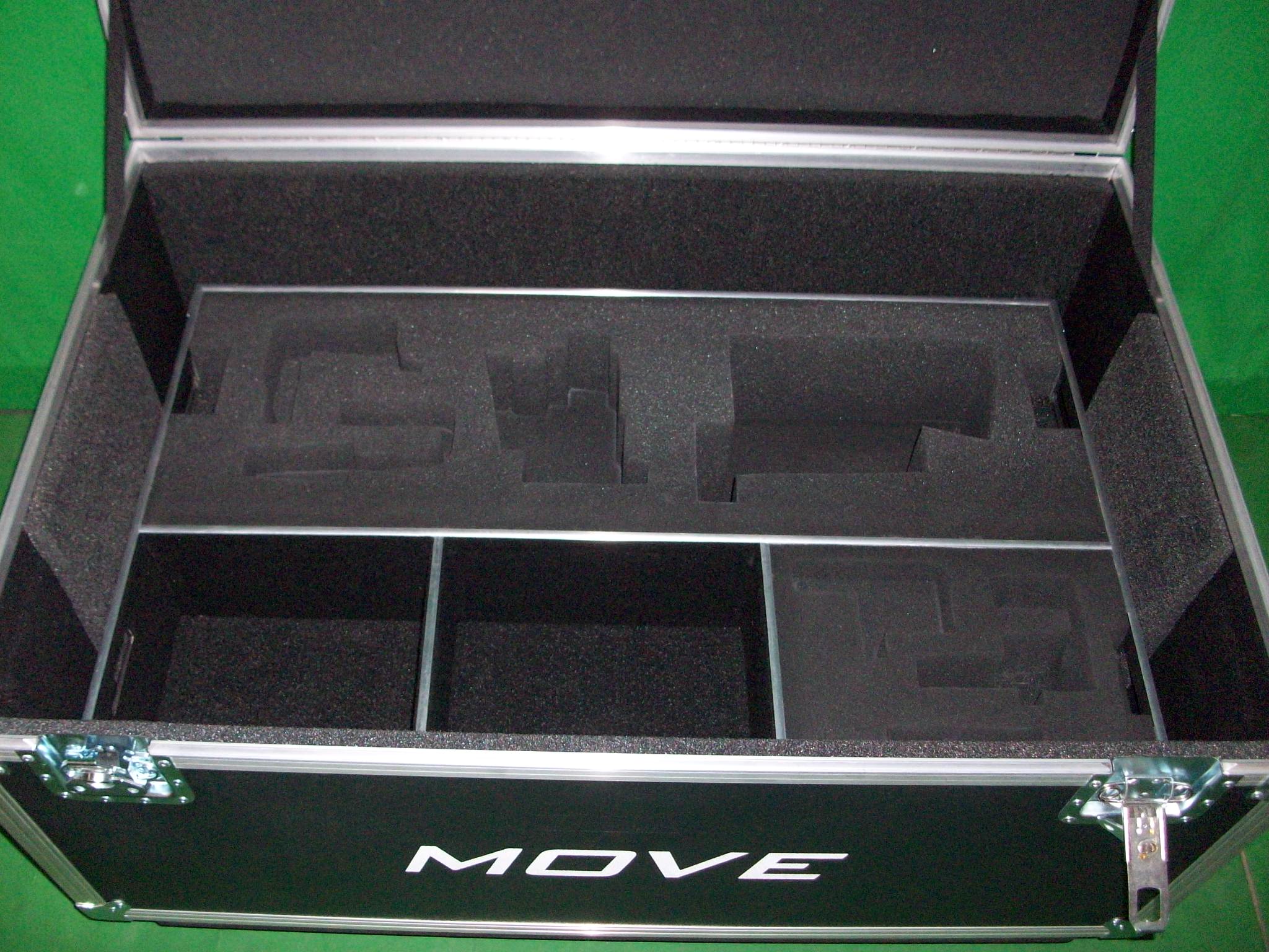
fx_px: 1246
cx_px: 634
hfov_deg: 54.0
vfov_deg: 41.8
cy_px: 476
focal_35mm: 34
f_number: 2.8
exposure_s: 1/60
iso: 200
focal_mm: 5.7
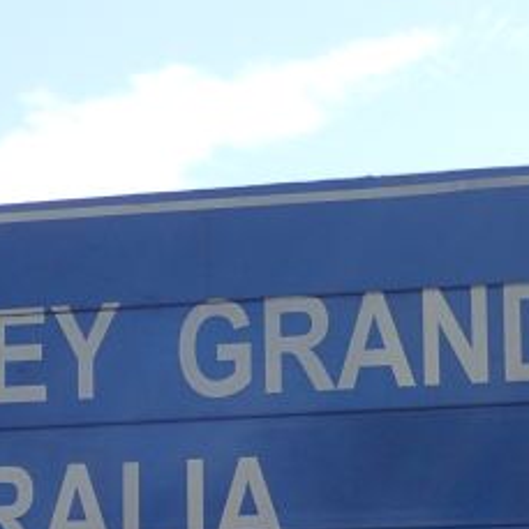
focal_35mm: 164
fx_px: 2835
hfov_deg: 10.7
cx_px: 233
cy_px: 471
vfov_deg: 10.6
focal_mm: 9.61
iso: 100
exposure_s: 1/500
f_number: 4.5
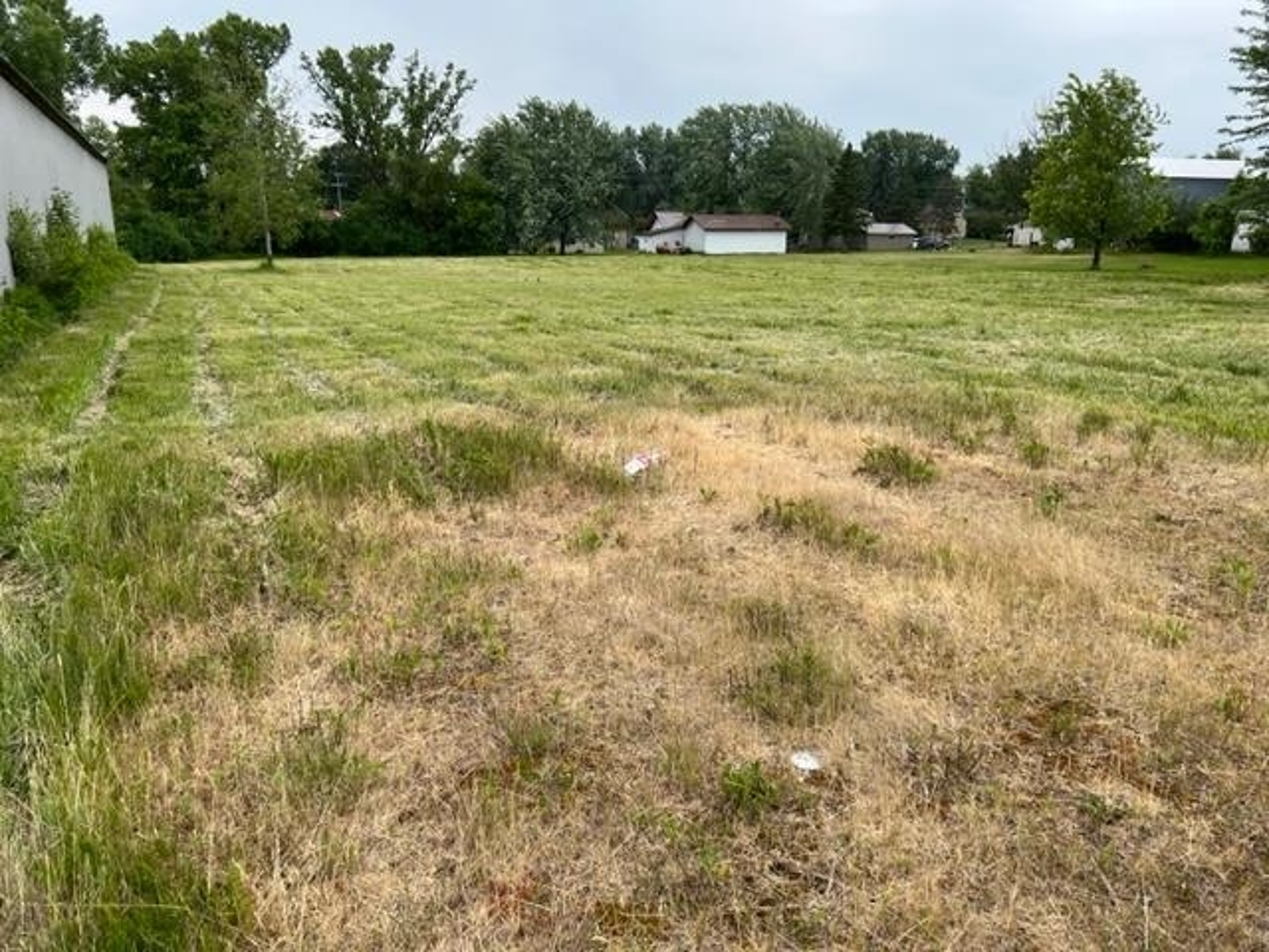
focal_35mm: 26
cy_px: 476
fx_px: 953
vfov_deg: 53.1
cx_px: 634
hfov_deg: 67.3
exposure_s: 1/2404
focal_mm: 5.7
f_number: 1.5
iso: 50
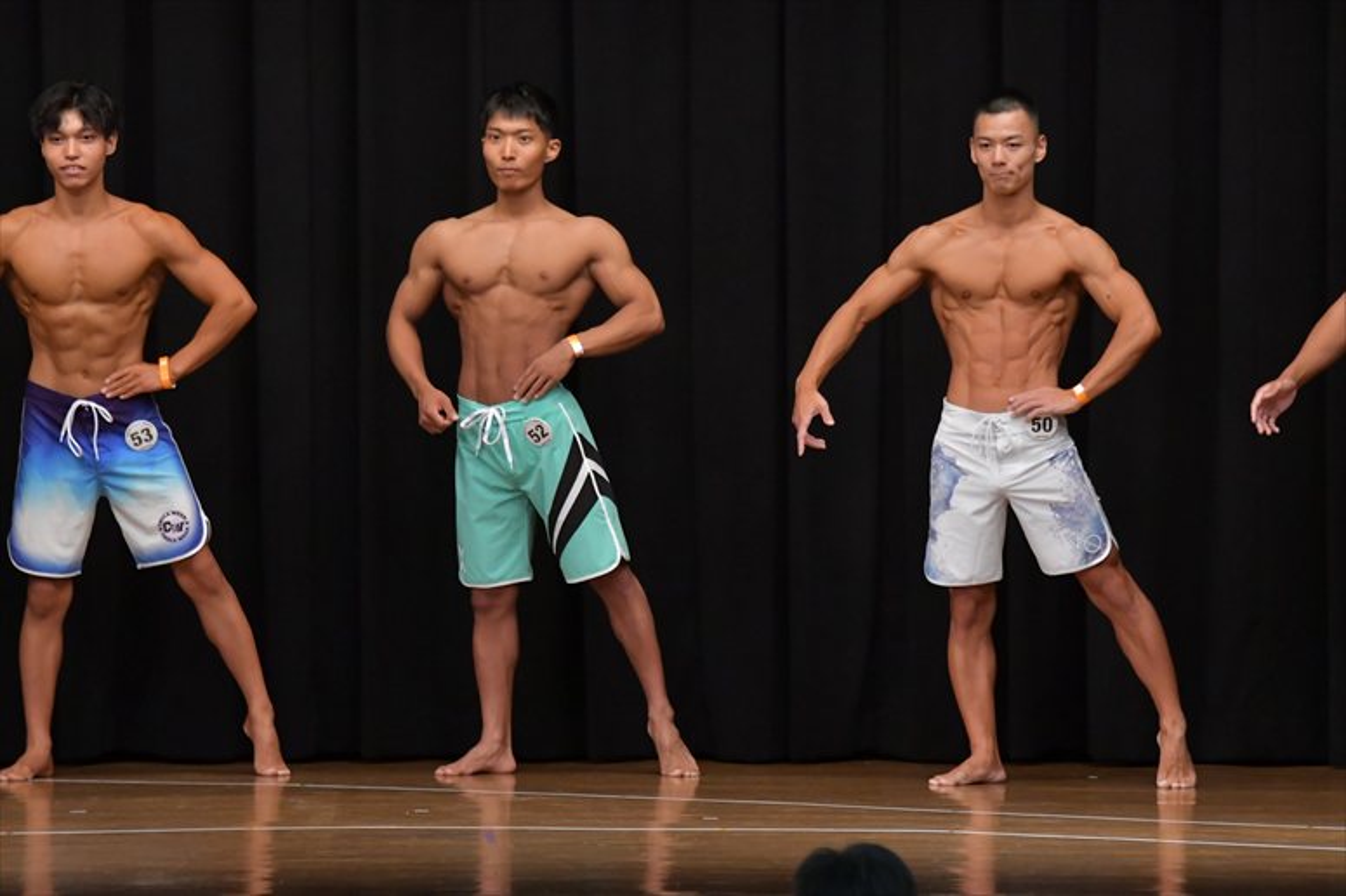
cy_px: 448
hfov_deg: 8.1
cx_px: 673
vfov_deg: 5.4
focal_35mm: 255
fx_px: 9530
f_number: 5.6
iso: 5000
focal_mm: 170
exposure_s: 1/400
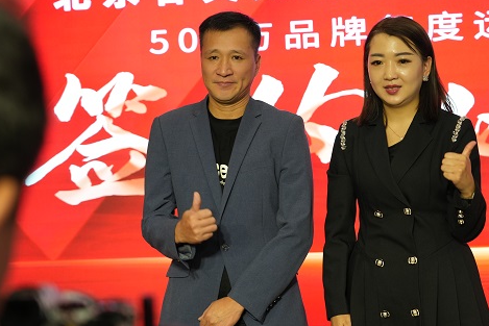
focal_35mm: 87
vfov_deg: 15.7
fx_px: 1182
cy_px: 145
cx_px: 300
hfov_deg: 23.3
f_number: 4.5
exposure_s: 1/100
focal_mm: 68
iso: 1000
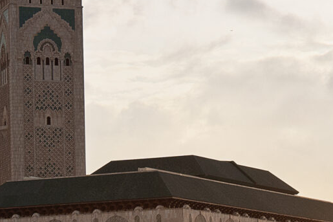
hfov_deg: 10.9
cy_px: 268
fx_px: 1720
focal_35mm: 186
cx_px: 365
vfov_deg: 7.3
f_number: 9
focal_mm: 37.4
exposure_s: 1/100
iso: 320
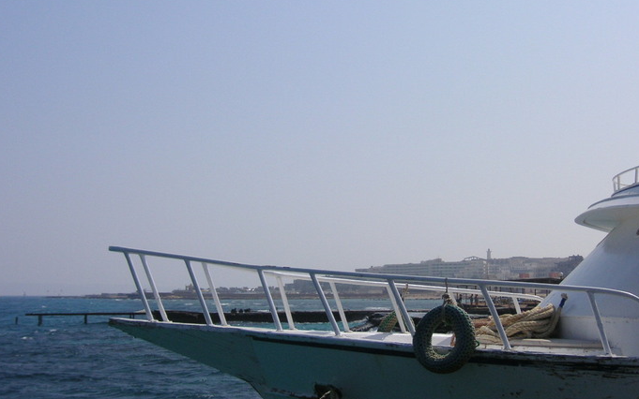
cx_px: 351
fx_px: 1150
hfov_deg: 31.0
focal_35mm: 66
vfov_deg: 19.7
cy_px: 185
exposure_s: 1/350
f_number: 9.5
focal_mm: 8.9
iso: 50
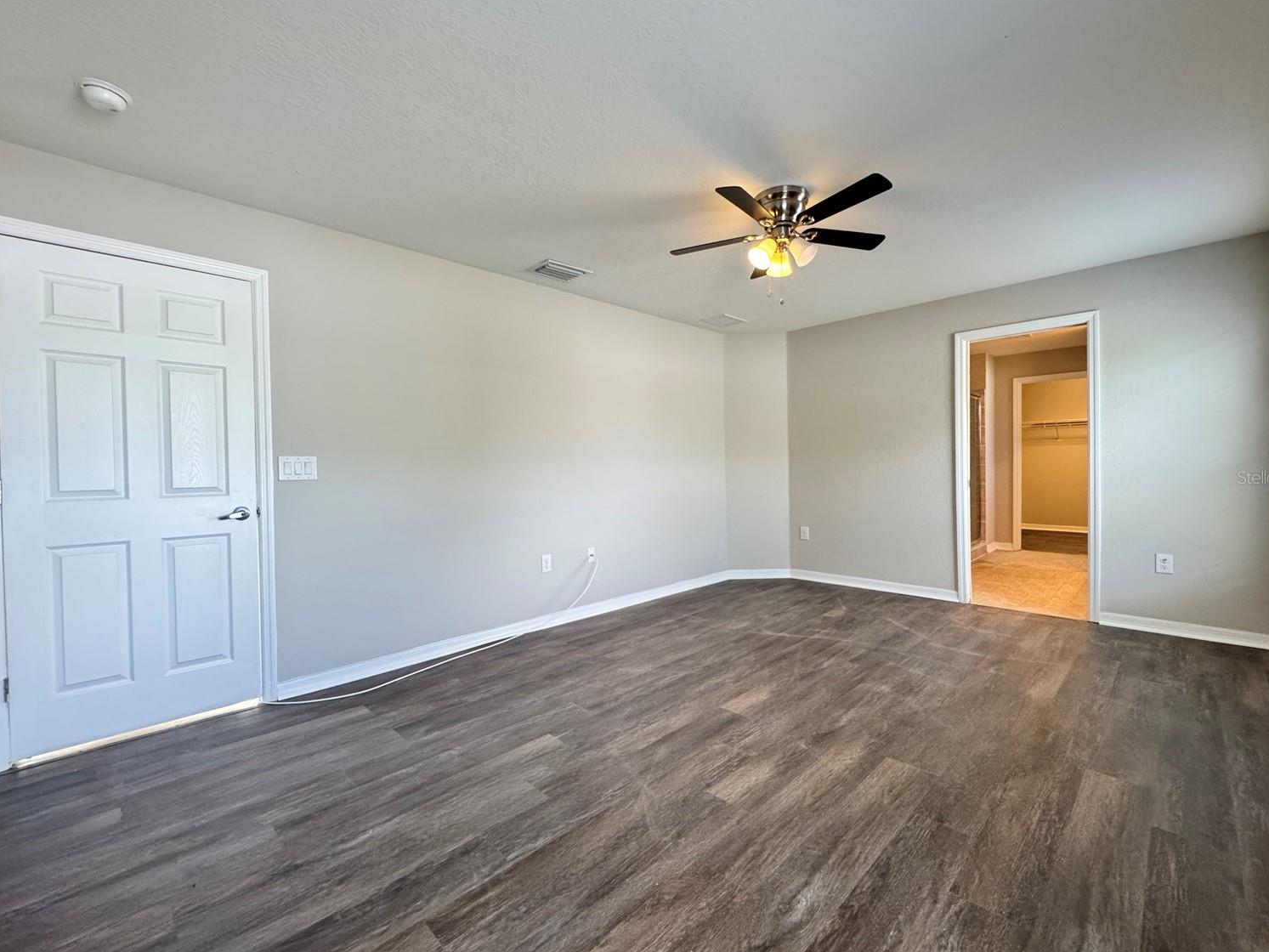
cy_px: 477
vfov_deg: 81.8
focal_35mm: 15
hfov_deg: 98.2
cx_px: 637
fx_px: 550
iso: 320
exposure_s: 1/120
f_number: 2.2
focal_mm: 2.22
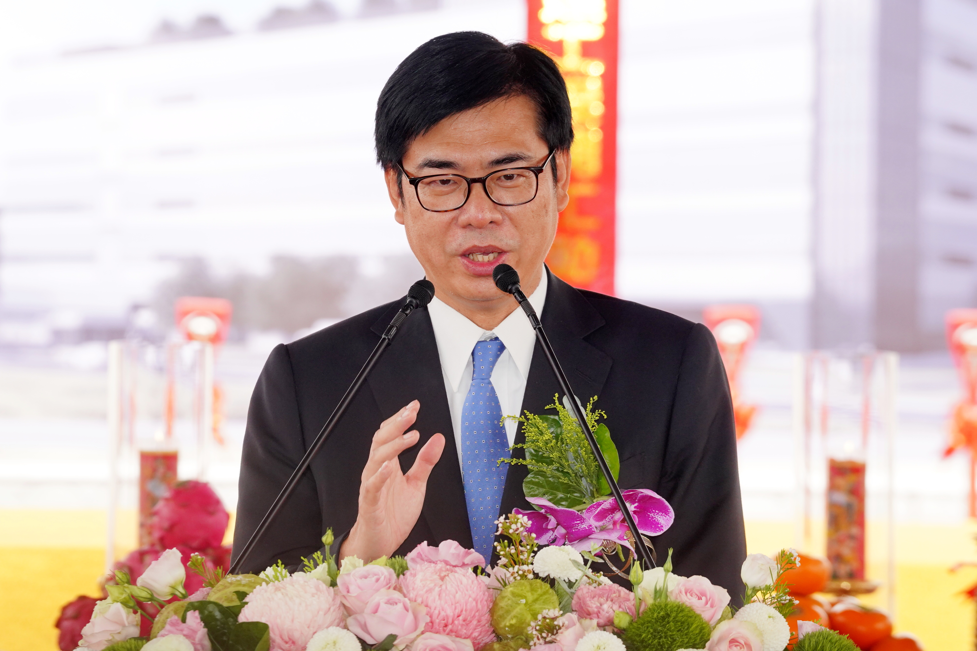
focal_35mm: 283
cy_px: 326
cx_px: 488
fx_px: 7680
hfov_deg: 7.3
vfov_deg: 4.9
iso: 640
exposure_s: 1/200
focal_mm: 189
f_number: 7.1
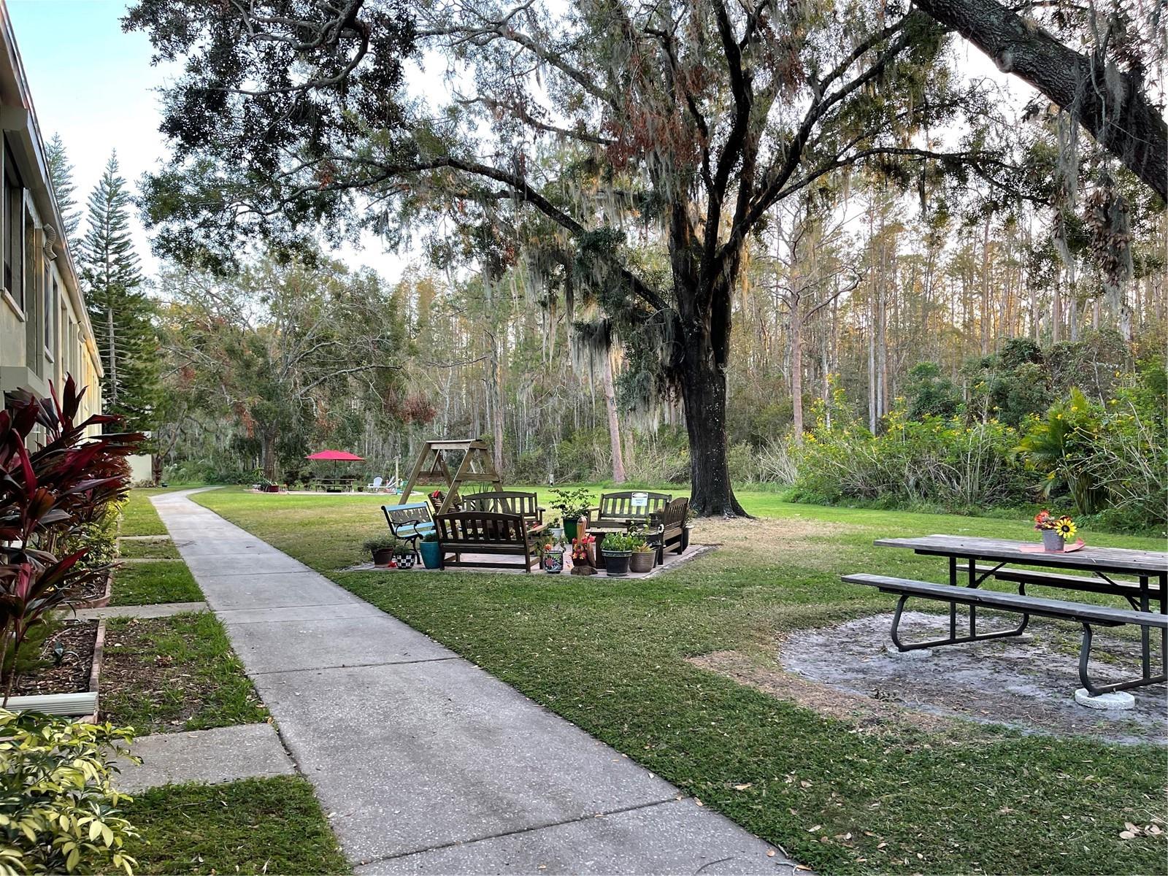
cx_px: 584
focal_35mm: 25
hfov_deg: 69.4
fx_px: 844
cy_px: 438
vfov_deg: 54.9
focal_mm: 5.1
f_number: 1.6
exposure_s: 1/121
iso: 50
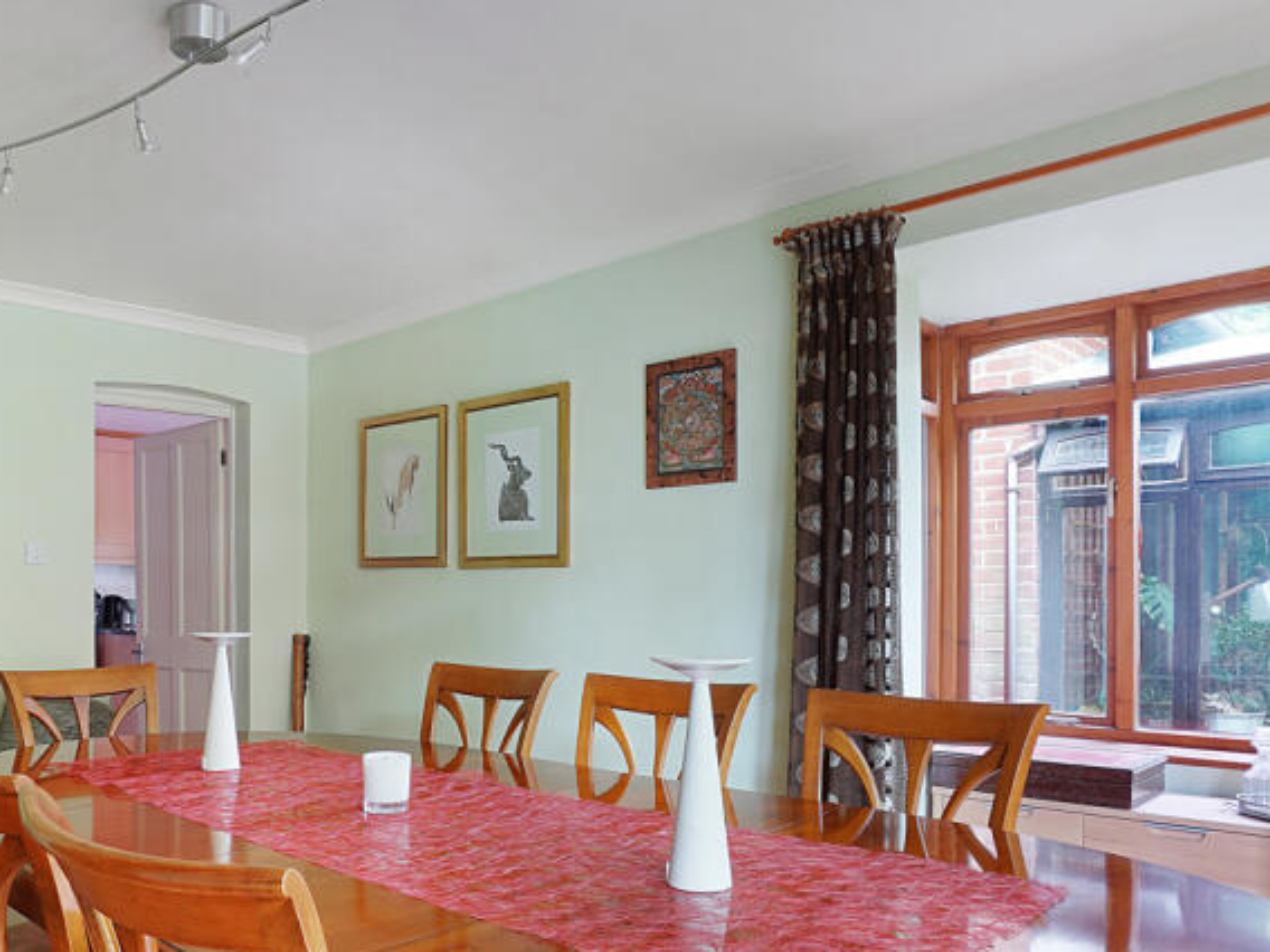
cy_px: 578
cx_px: 485
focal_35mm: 26
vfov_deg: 52.6
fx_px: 954
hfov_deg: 66.4
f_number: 9
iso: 200
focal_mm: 10
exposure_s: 1/3
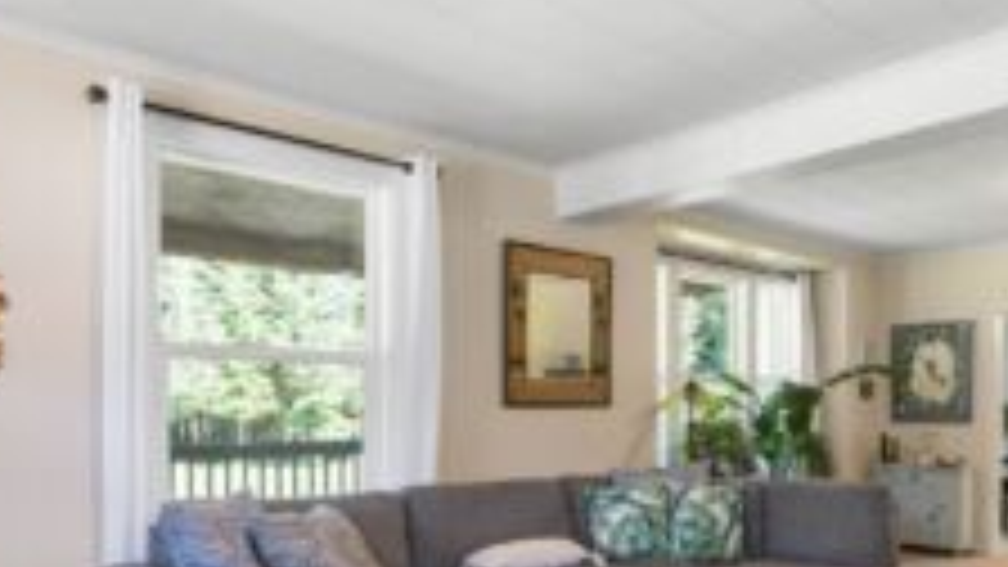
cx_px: 616
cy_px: 421
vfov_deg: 38.0
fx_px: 802
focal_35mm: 30
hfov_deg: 63.6
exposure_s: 1/2.5
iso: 1000
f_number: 9
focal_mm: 16
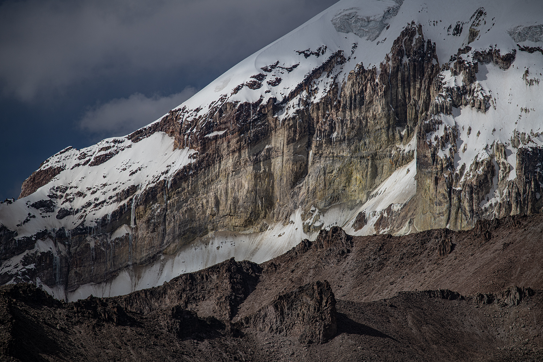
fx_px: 4072
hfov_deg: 7.6
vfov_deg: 5.1
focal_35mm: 270
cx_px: 272
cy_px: 181
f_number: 8
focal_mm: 270
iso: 100
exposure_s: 1/320
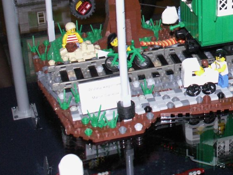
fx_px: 606
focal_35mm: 90
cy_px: 5
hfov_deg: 21.0
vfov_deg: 16.1
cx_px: 238
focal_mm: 6.66
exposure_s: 1/60
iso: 160
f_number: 2.8
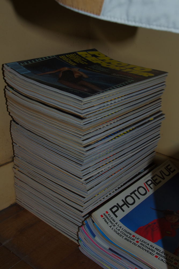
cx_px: 90
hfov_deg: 31.9
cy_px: 134
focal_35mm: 42
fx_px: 313
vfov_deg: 46.4
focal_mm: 28.13
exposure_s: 1/60
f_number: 5.6
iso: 400
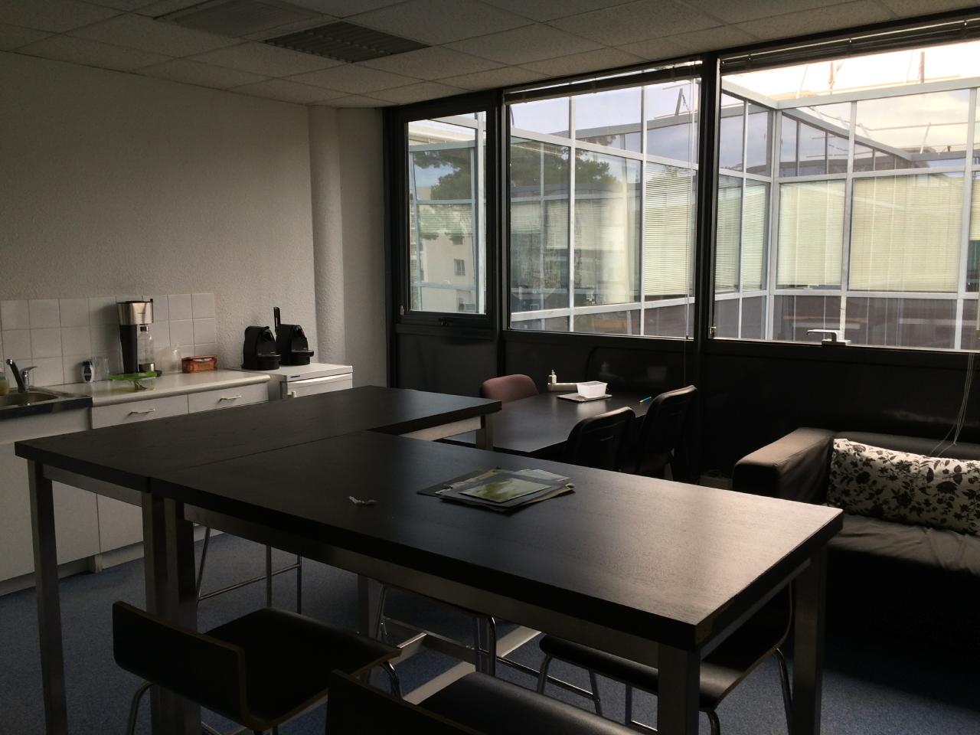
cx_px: 490
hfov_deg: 61.7
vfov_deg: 48.2
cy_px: 368
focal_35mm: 29
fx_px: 821
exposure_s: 1/100
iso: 50
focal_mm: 4.15
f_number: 2.2
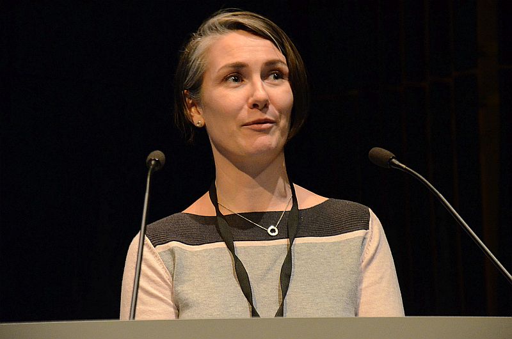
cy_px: 170
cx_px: 256
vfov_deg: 6.8
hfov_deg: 10.2
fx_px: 2874
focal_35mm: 202
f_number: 7.1
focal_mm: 135
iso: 4000
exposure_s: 1/60
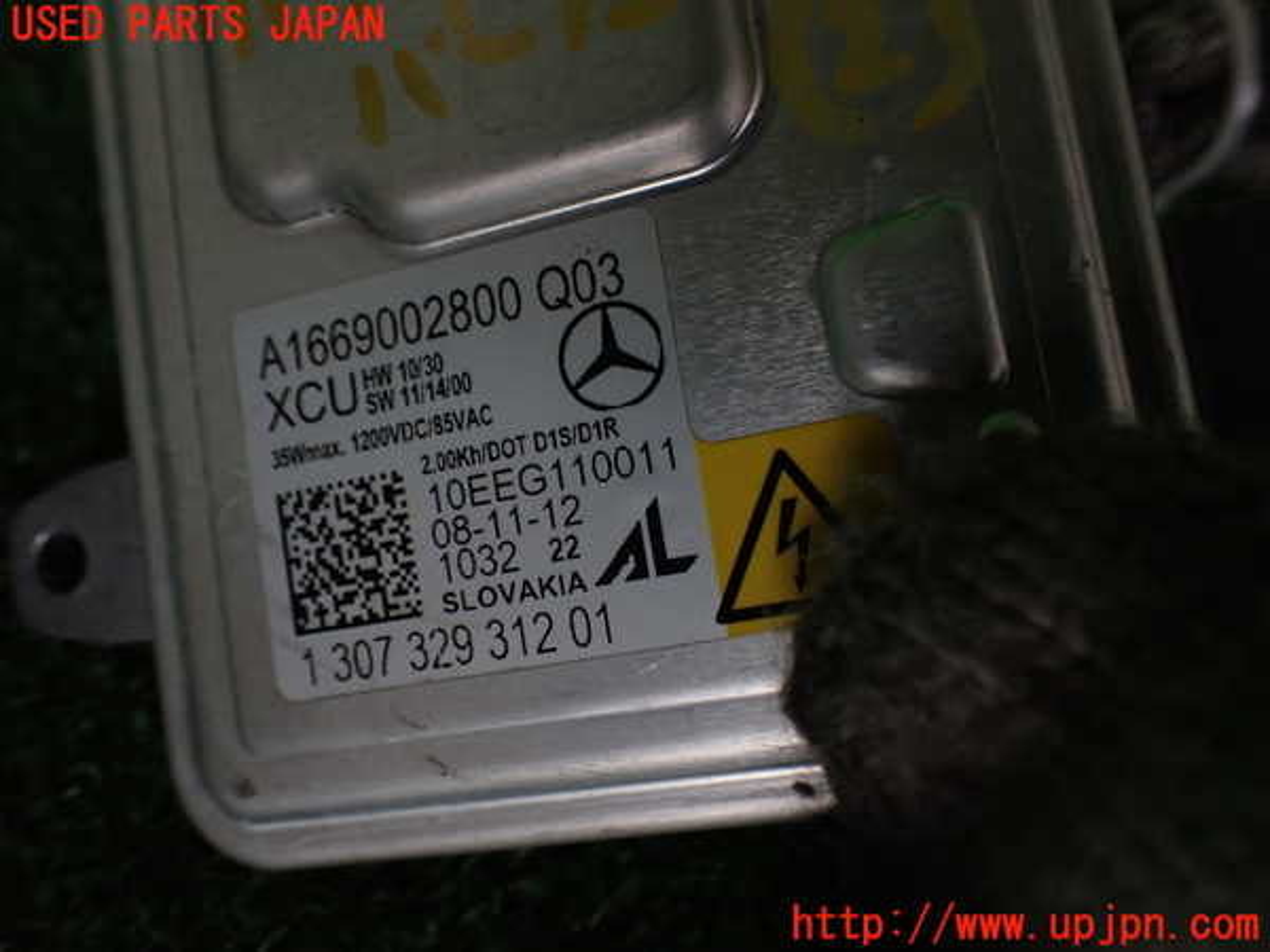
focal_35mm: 30
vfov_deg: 46.8
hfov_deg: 60.0
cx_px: 635
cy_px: 476
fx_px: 1101
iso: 320
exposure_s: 1/125
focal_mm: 5.4
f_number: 2.3
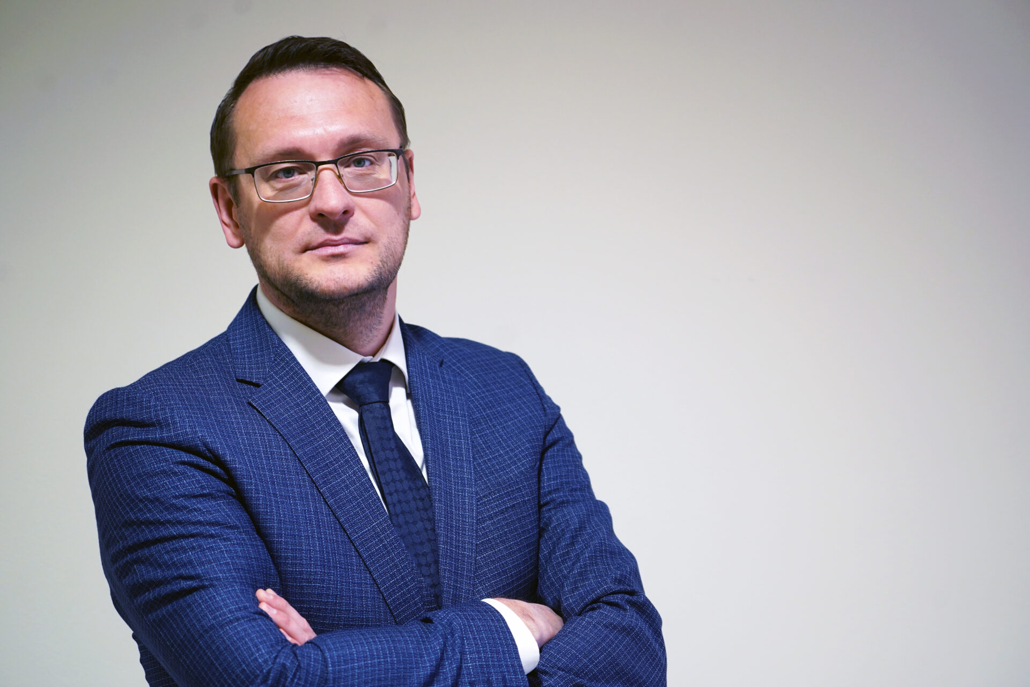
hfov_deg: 28.8
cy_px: 344
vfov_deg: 19.5
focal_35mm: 70
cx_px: 515
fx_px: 2003
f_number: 4
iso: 1250
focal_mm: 70
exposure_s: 1/80
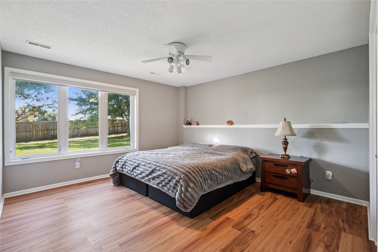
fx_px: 168
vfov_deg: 73.7
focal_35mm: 16
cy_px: 126
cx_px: 189
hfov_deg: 96.7
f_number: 9
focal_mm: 16
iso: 800
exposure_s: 1/13
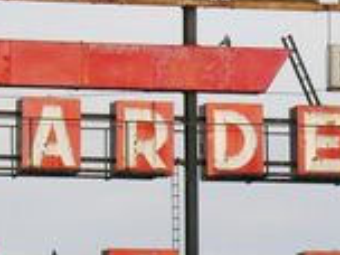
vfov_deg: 3.6
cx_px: 391
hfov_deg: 4.8
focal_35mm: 410
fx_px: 4027
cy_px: 168
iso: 50
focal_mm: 26.5
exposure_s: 1/153
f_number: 5.2
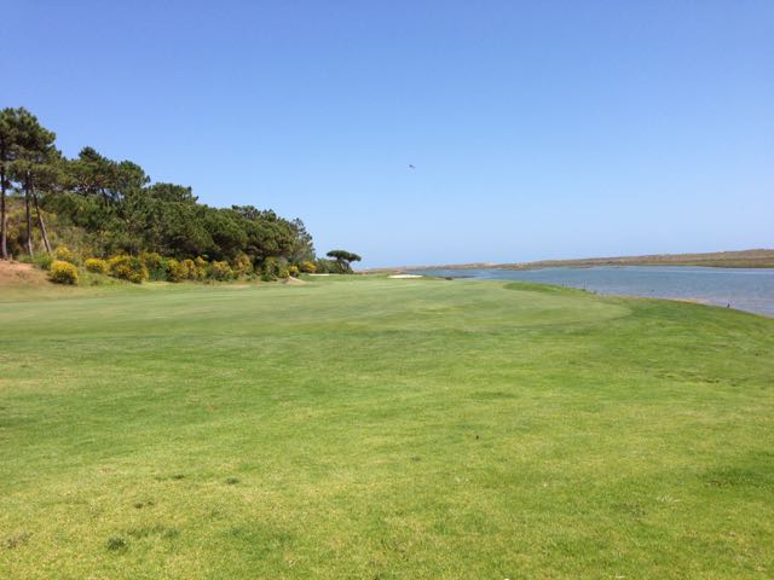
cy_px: 290
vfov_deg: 42.9
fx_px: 738
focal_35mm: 33
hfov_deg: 55.4
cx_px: 387
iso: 50
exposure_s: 1/1748
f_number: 2.4
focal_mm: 4.12
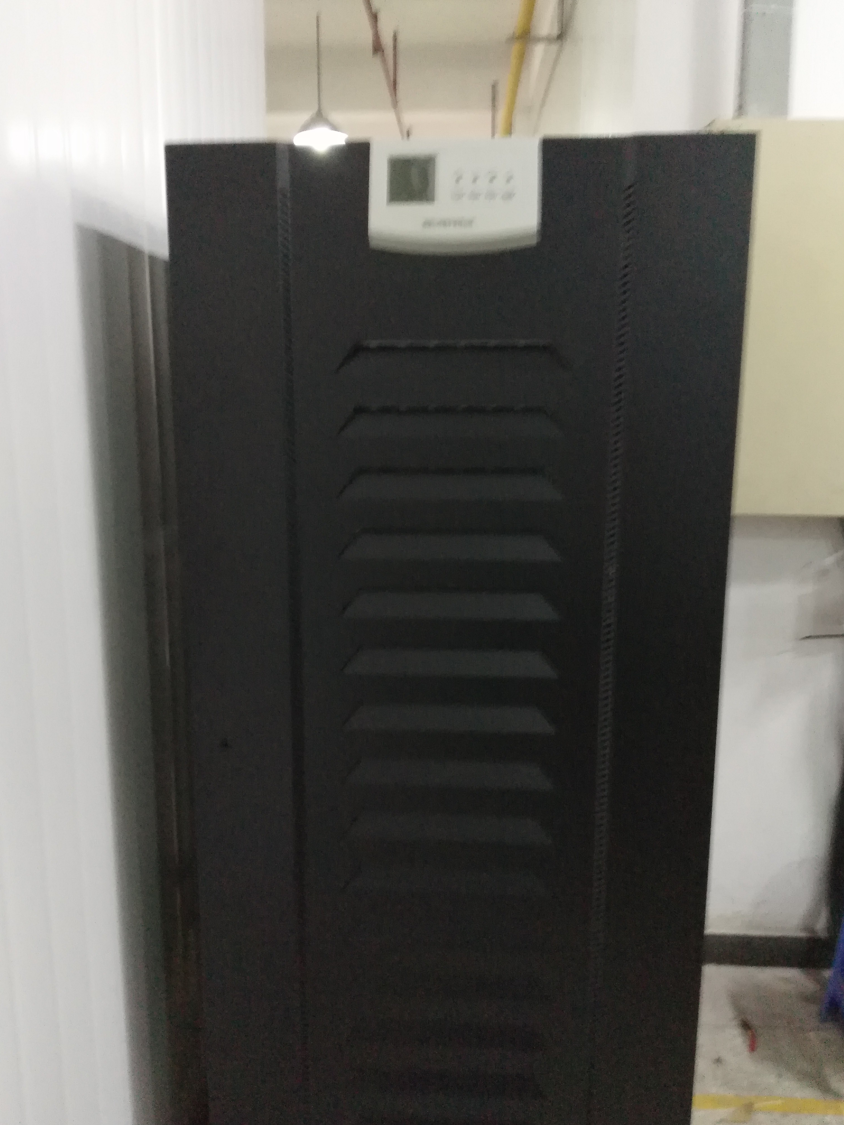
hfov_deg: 48.2
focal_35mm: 29
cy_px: 560
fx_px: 943
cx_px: 416
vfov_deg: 61.7
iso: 877
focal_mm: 2.96
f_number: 2
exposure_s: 1/17
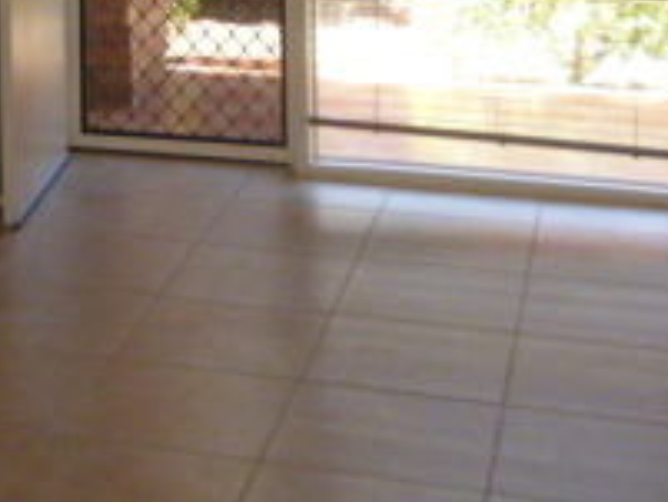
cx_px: -27
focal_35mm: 89
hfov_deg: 21.1
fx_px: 1718
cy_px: -236
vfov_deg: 15.4
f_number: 3.1
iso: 320
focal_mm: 5
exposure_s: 1/60
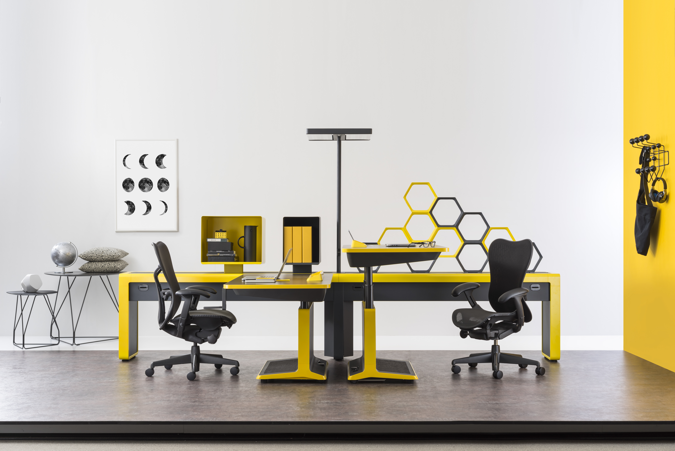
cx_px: 338
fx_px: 1032
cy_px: 226
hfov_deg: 36.2
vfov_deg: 24.6
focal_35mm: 55
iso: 100
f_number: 10
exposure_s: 1/125
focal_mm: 55
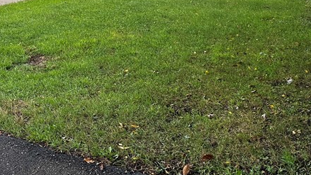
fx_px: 503
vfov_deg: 18.6
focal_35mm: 61
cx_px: 45
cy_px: -43
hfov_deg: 33.0
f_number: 1.78
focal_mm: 6.86
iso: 80
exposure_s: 1/680
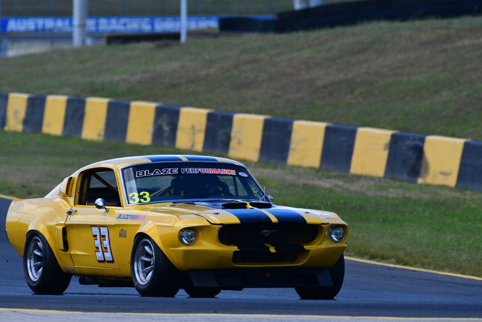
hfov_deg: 2.7
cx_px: 241
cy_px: 161
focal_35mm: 750
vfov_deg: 1.8
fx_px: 10045
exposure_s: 1/640
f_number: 8
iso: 320
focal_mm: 500
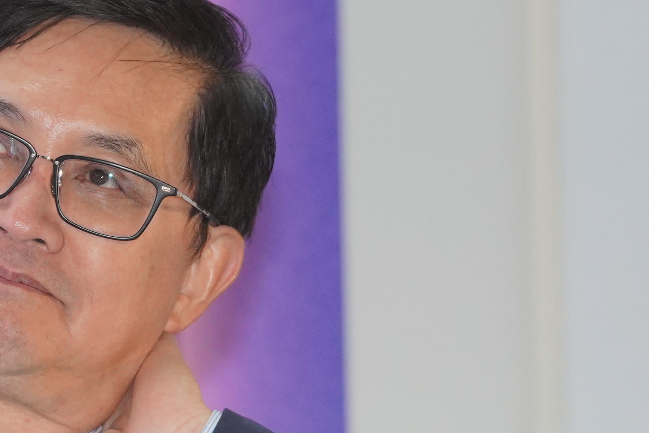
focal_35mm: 882
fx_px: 15901
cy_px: 246
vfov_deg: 1.6
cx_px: 61
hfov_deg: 2.3
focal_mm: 196
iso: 1600
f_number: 5.6
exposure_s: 1/250
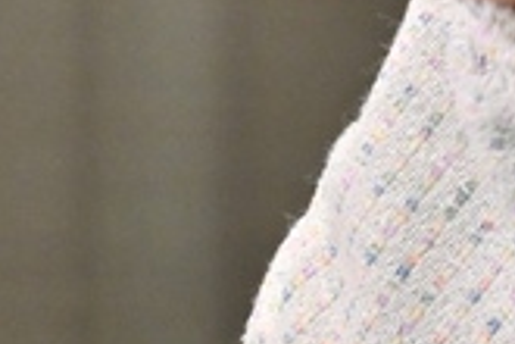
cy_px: -575
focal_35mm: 414
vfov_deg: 3.3
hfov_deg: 5.0
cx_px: 465
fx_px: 5922
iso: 2000
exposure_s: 1/125
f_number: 5
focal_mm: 57
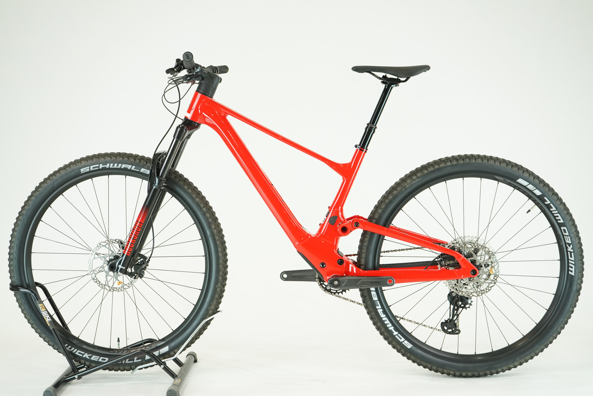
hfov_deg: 38.2
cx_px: 296
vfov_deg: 26.0
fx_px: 856
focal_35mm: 52
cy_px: 198
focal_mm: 52
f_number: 5.6
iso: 1600
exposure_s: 1/200
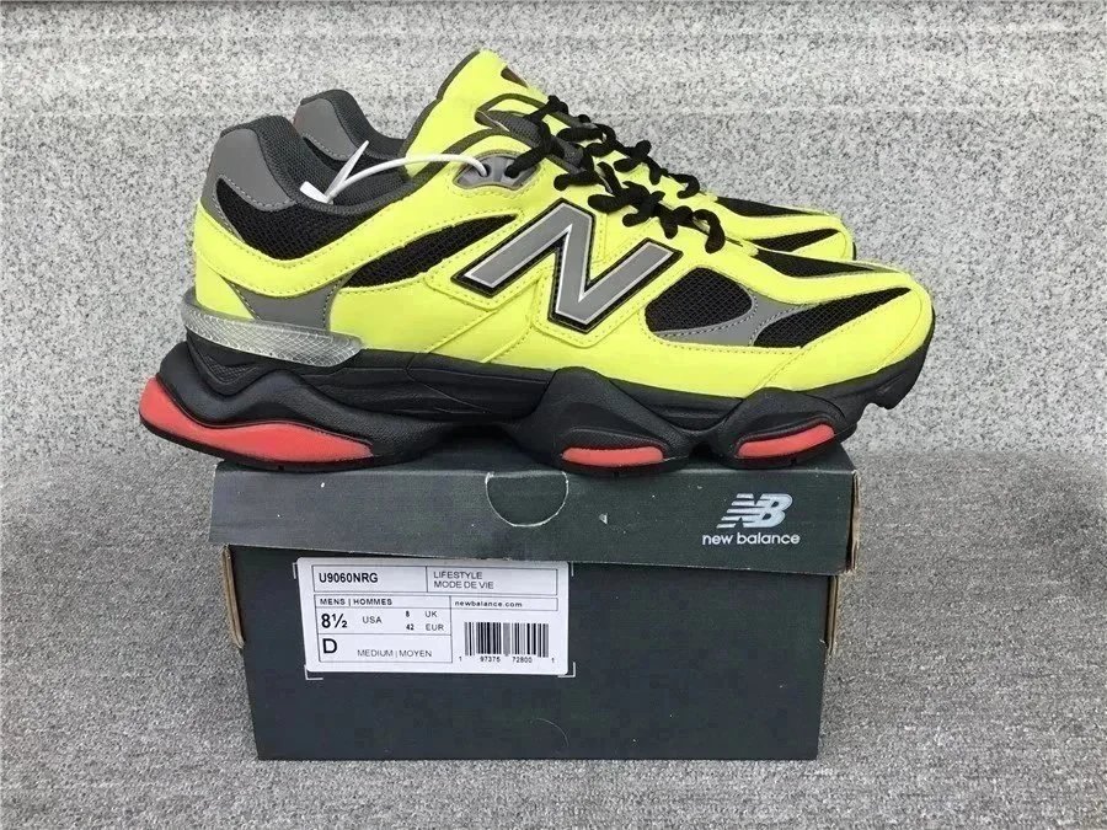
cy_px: 415
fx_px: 991
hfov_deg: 58.4
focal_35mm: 31
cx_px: 554
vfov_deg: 45.4
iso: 25
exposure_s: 1/249
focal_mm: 3.3
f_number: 2.4
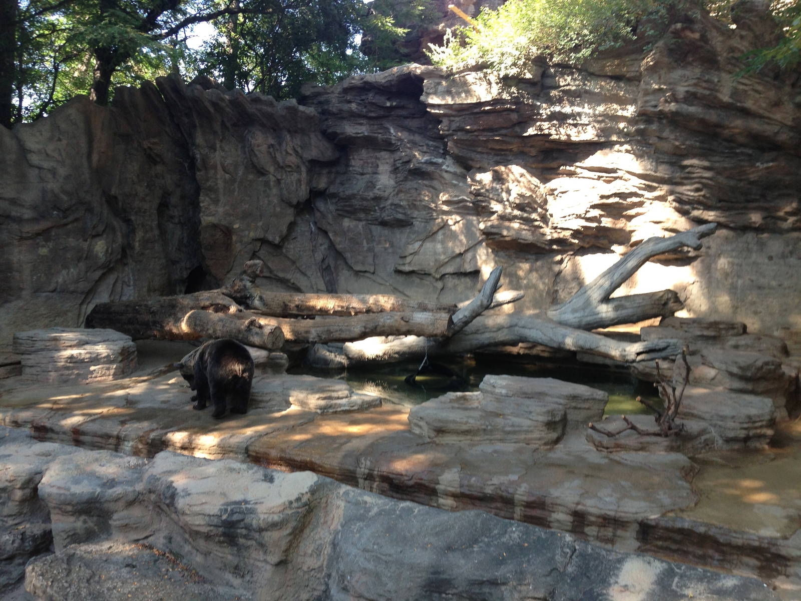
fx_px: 764
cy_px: 300
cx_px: 400
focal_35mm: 33
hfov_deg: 55.4
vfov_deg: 42.9
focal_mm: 4.13
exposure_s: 1/120
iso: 80
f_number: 2.4
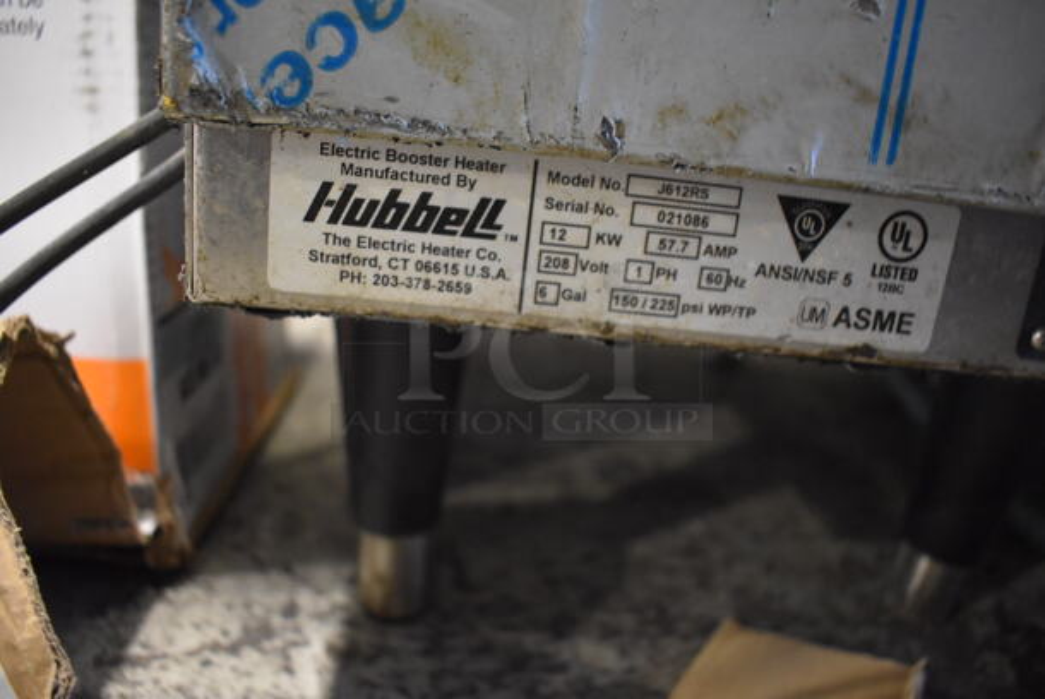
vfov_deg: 48.0
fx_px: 784
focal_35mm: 27
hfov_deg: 67.3
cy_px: 350
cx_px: 522
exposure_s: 1/60
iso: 3200
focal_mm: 18
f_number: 4
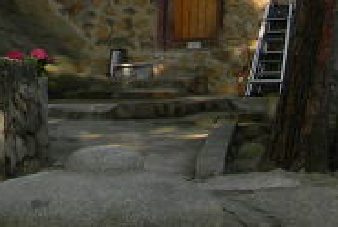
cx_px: 482
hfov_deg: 17.1
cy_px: -109
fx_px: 1034
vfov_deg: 12.0
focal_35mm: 110
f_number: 3.5
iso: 80
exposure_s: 1/78
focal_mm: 5
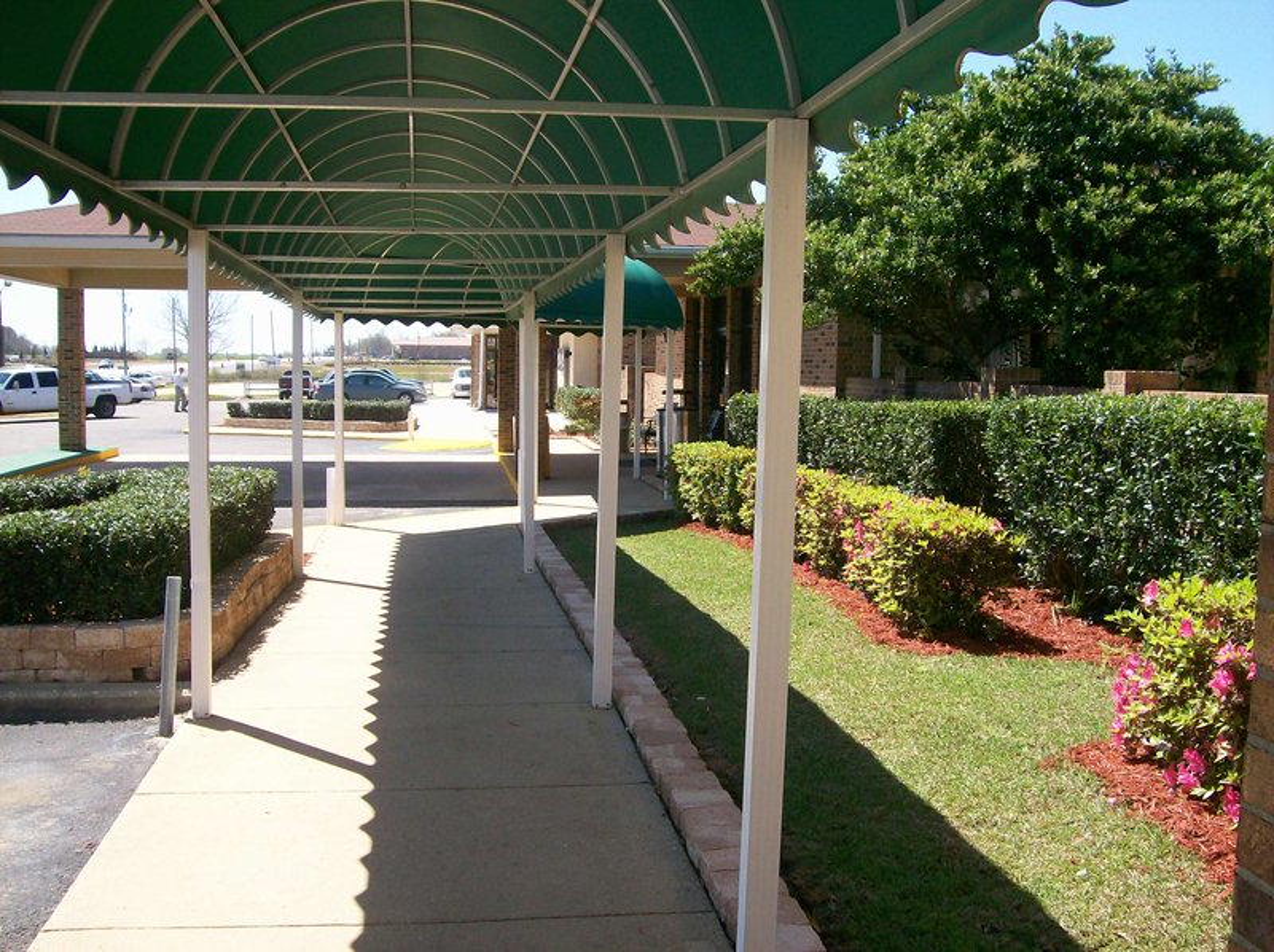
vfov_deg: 39.6
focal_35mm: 36
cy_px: 476
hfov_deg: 51.4
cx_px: 637
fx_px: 1323
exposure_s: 1/362
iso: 80
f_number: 4.8
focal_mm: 6
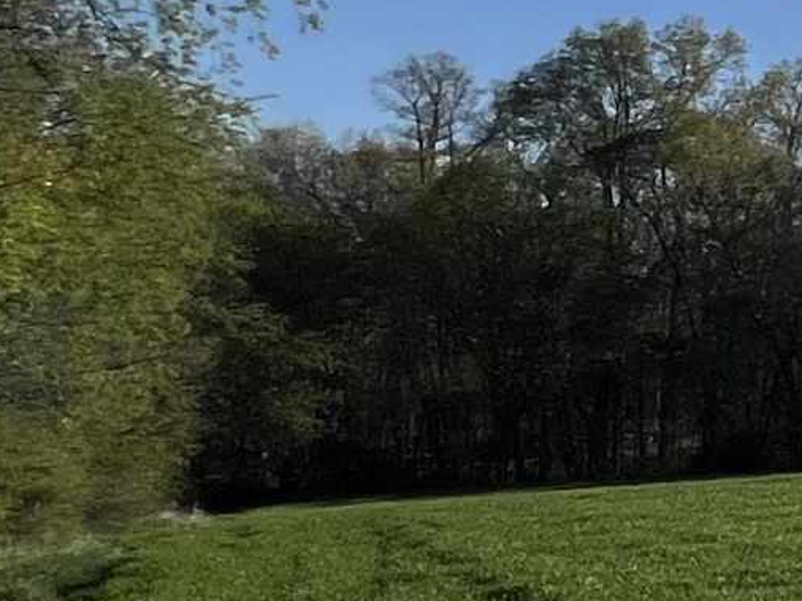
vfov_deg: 18.6
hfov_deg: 12.6
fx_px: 1829
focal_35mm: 79
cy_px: 239
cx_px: 2238
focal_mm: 1.57
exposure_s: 1/4219
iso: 32
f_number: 1.8
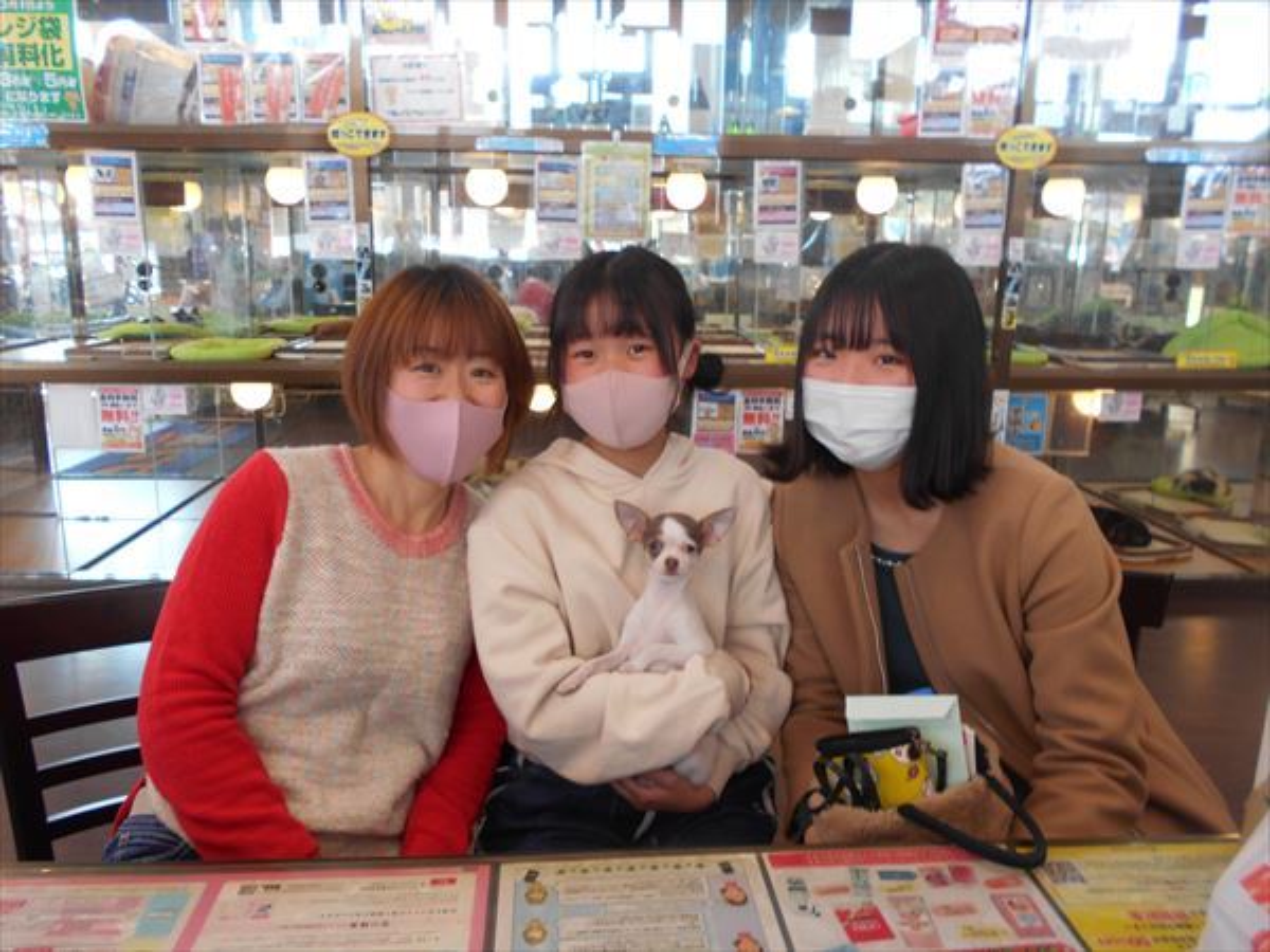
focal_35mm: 26
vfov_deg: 53.1
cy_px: 476
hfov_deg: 67.3
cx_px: 635
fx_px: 954
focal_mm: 4.6
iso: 110
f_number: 3.2
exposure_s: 1/30
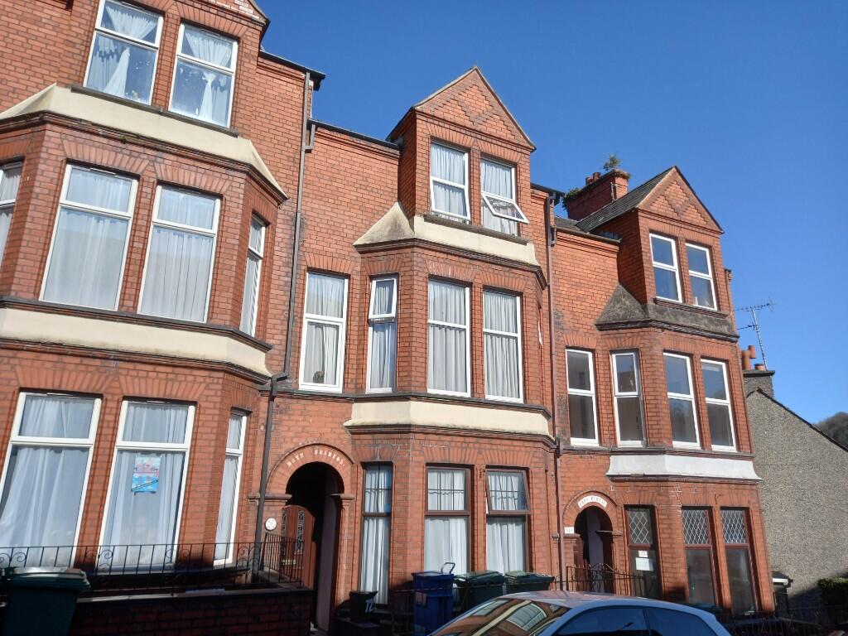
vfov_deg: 54.9
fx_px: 612
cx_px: 424
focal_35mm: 25
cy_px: 318
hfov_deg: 69.4
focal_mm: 4.6
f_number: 2
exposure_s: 1/993
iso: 25
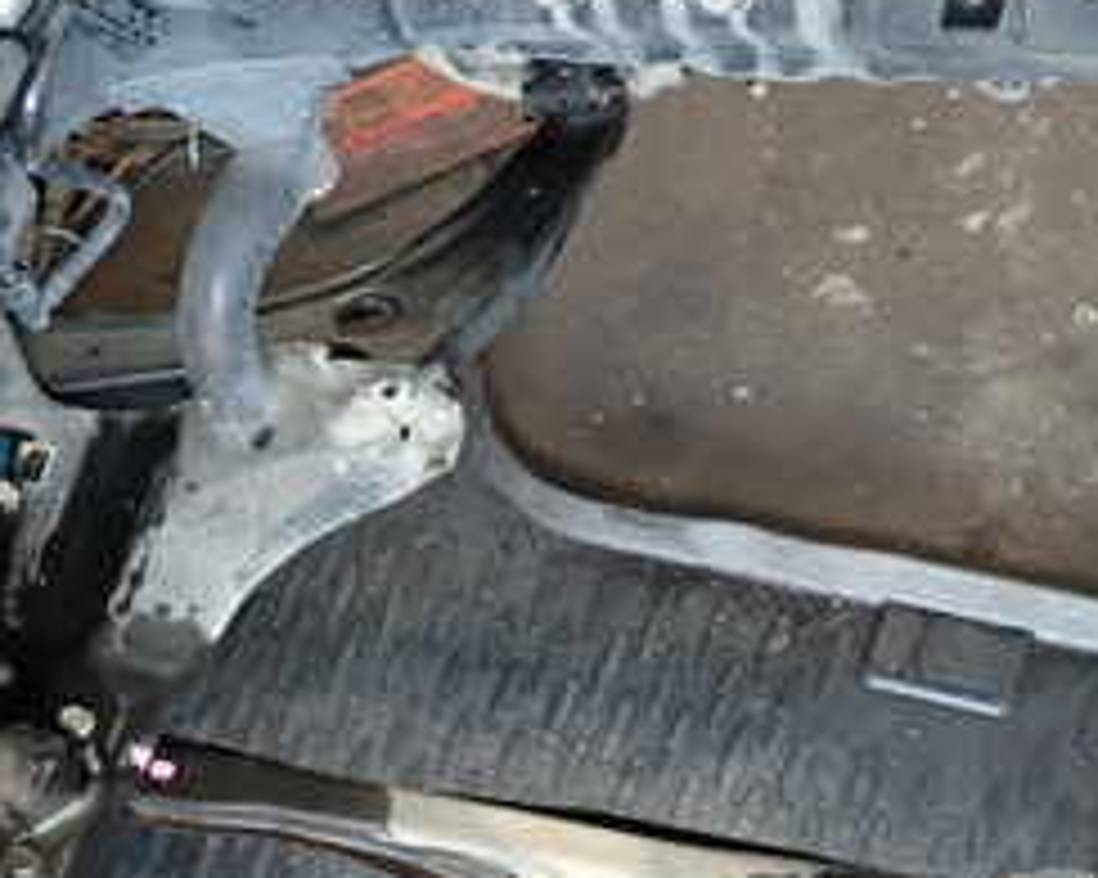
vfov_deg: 24.4
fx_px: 1949
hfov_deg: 30.9
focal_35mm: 60
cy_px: 842
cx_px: 261
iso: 320
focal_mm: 4.5
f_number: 2
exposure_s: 1/30
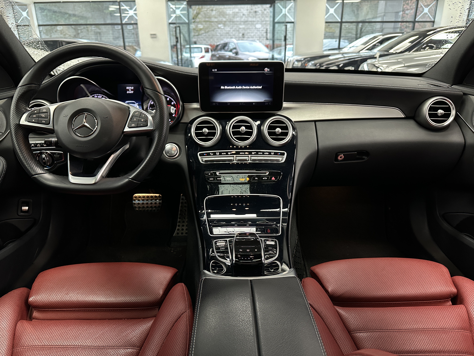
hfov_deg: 71.6
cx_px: 237
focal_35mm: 24
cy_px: 178
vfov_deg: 56.8
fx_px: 329
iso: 320
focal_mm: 6.86
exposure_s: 1/42
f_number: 1.78
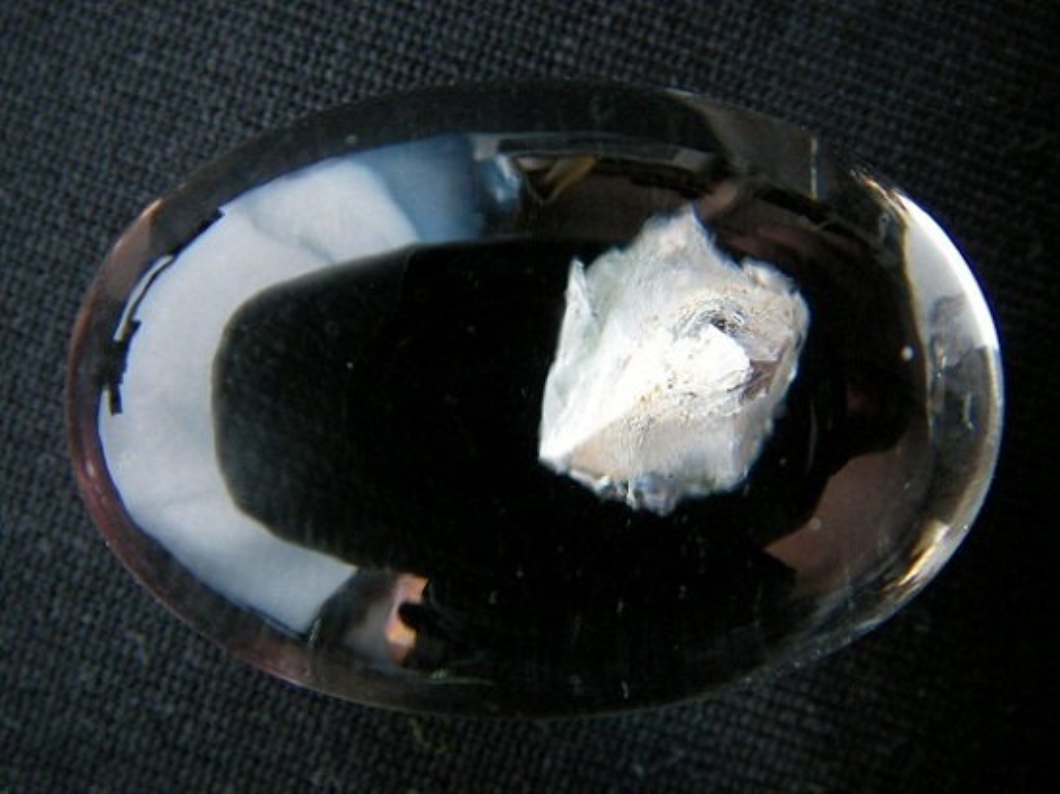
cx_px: 530
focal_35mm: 38
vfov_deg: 37.7
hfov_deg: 49.0
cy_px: 397
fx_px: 1163
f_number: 3.3
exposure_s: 1/4.2
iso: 100
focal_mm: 6.3
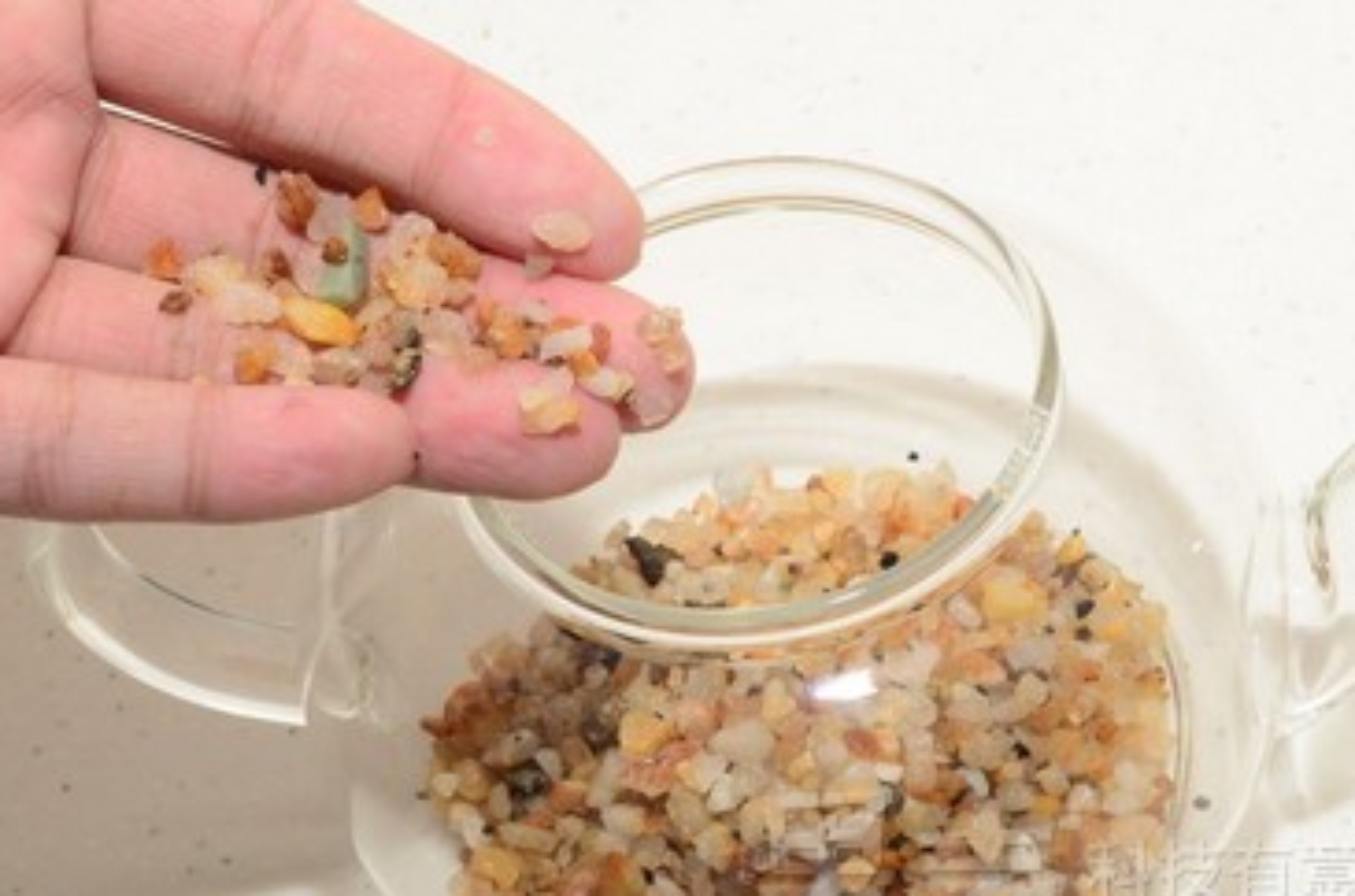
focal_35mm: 91
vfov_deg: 14.9
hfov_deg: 22.4
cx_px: 809
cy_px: 620
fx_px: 3416
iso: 100
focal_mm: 40
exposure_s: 1/250
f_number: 16
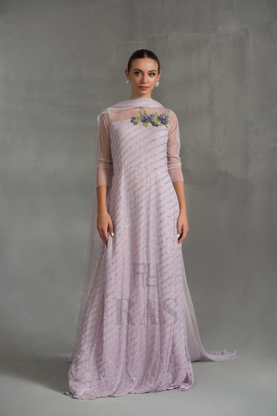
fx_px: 807
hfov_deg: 19.5
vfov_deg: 28.8
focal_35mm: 70
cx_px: 138
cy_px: 208
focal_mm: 70
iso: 100
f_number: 5
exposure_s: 1/160
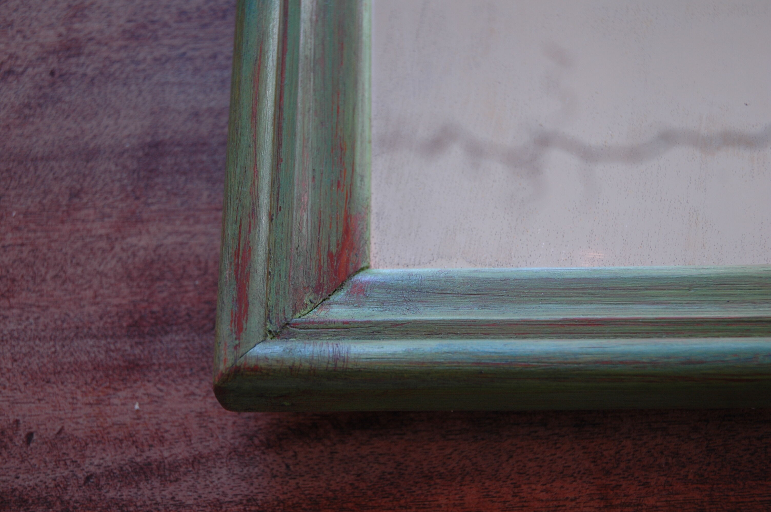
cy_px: 256
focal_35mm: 57
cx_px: 386
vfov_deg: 23.7
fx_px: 1220
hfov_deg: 35.1
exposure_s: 1/20
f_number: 4.2
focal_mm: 38
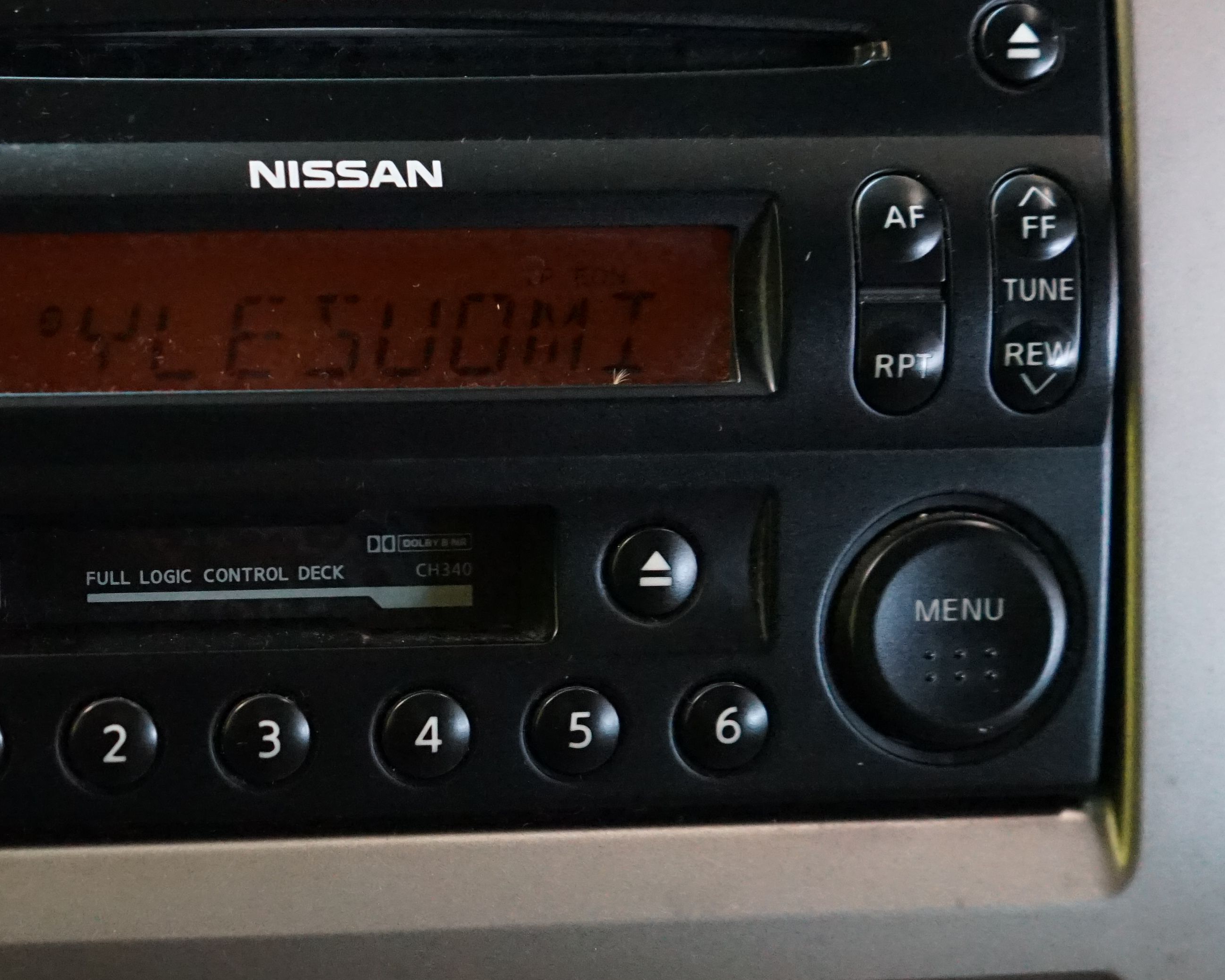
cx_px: 86
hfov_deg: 29.5
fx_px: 2212
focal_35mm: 61
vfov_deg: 25.0
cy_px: 538
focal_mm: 28
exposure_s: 1/50
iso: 6400
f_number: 3.5
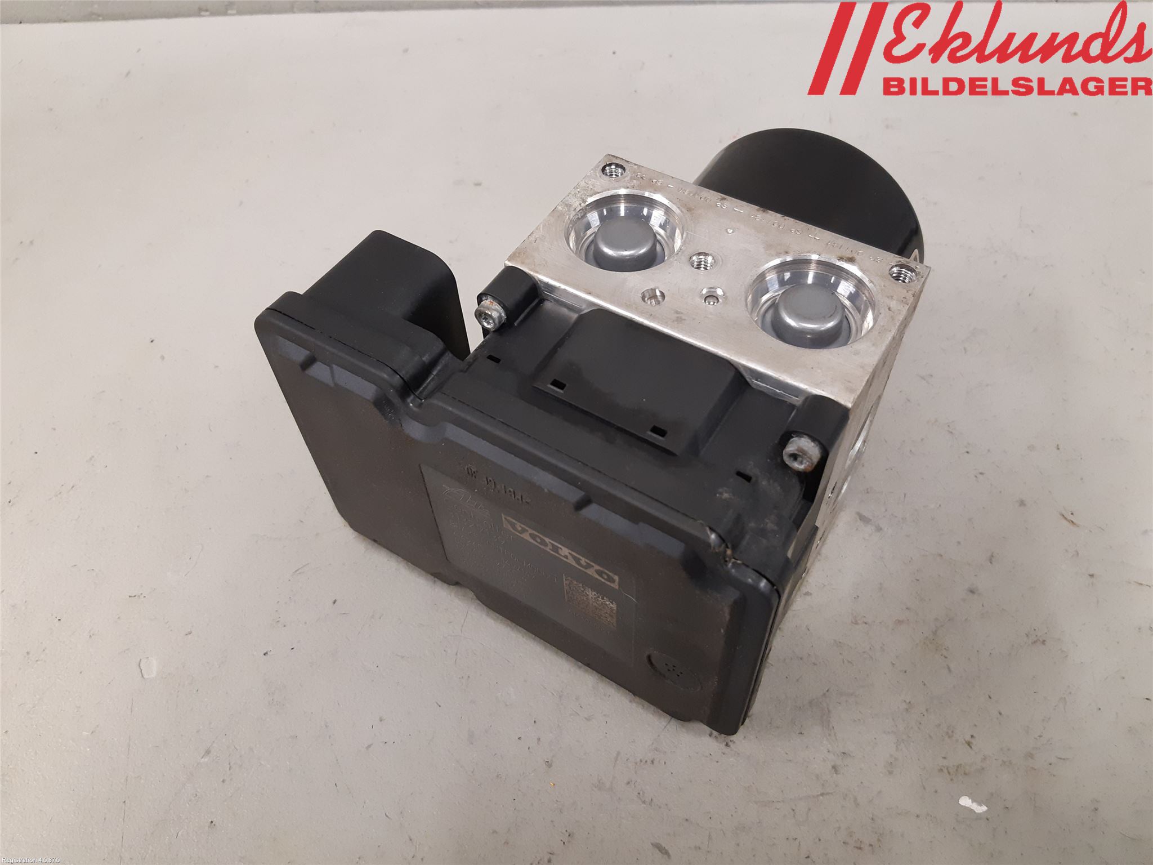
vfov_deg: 53.1
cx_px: 576
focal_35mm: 26
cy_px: 432
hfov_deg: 67.3
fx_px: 866
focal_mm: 3.93
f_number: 1.7
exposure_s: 1/50
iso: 200
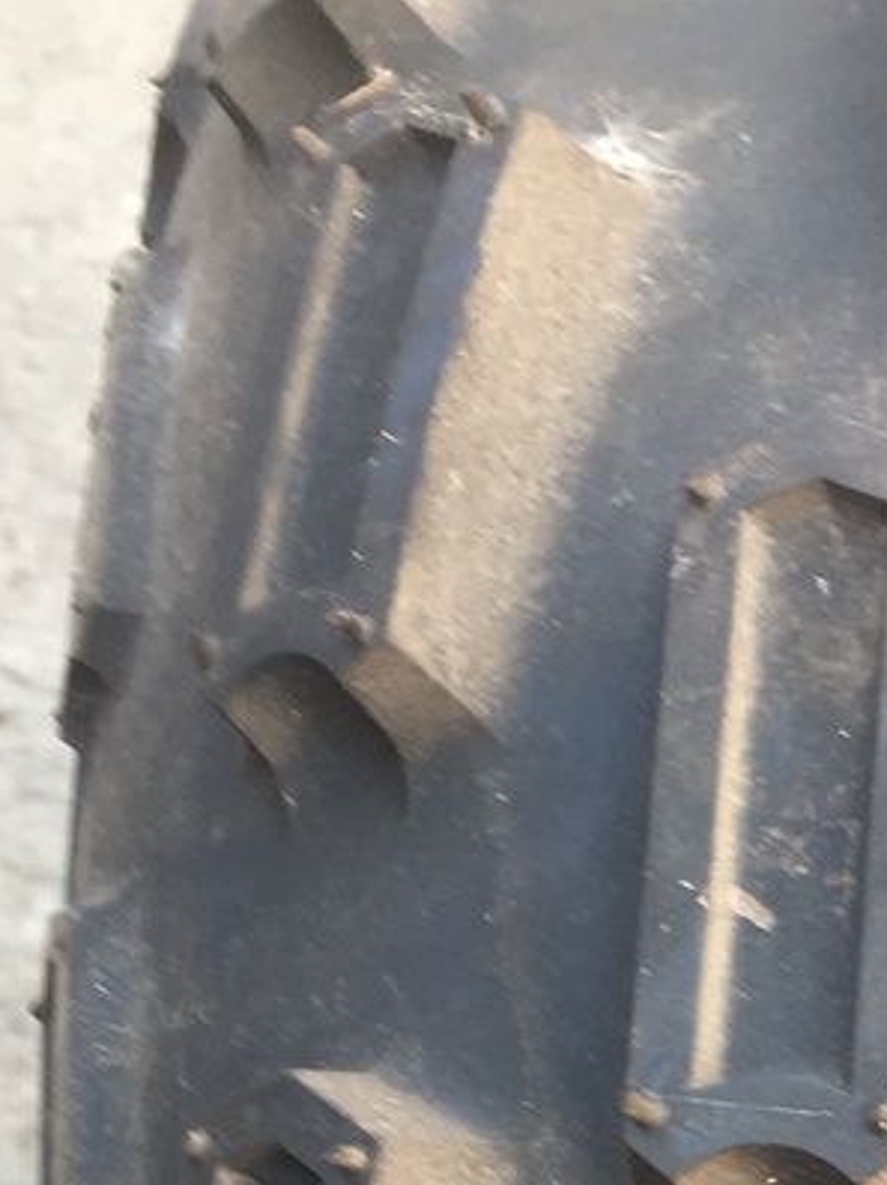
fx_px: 4004
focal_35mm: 117
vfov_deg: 14.9
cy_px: 2051
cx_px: 1066
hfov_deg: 12.3
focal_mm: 4.15
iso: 32
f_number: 2.2
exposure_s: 1/50
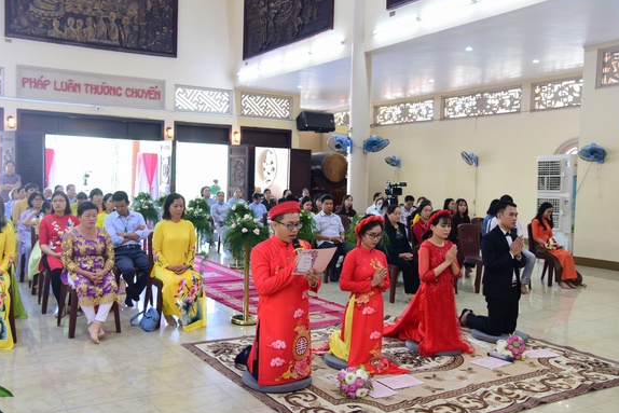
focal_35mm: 34
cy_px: 208
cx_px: 289
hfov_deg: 55.7
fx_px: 585
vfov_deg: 38.9
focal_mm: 30
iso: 1000
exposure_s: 1/50
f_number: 4
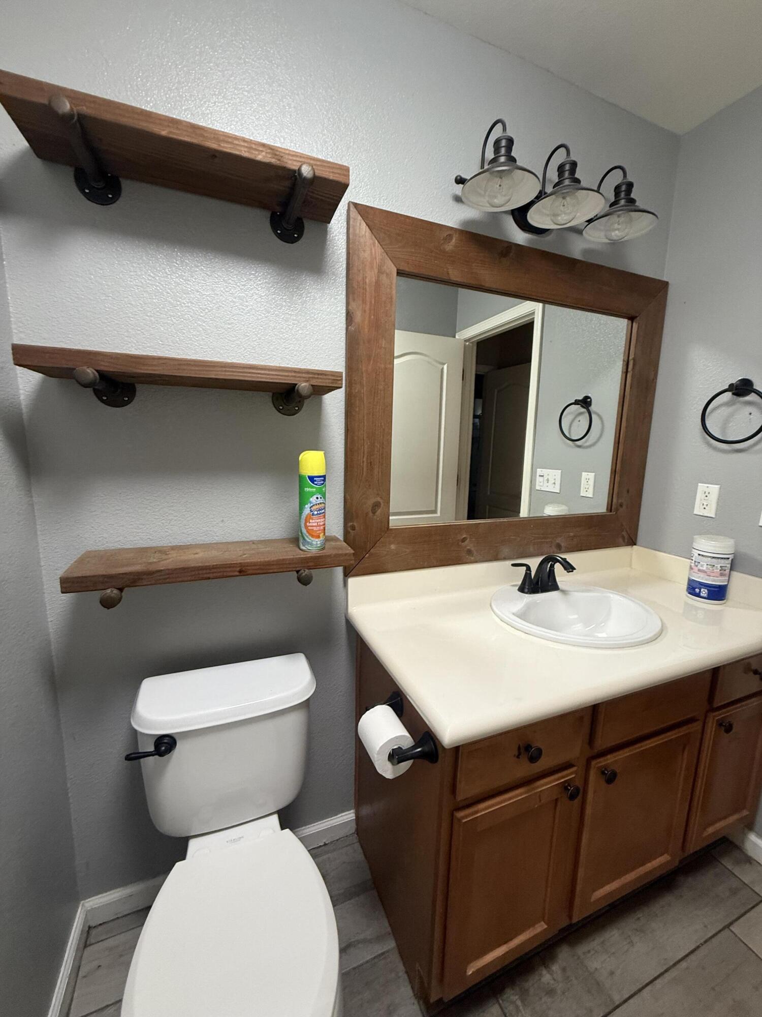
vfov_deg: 102.1
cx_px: 381
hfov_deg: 85.7
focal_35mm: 14
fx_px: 411
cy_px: 508
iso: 250
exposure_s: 1/60
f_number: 2.2
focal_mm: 2.22
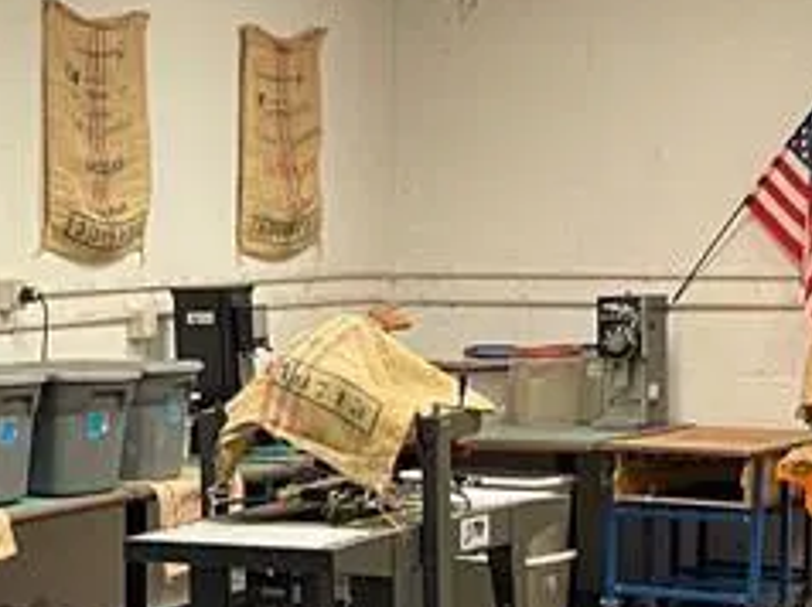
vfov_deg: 13.2
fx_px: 2625
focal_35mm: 112
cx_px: -205
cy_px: 358
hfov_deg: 16.7
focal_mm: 4.2
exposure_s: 1/60
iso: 80
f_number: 1.6
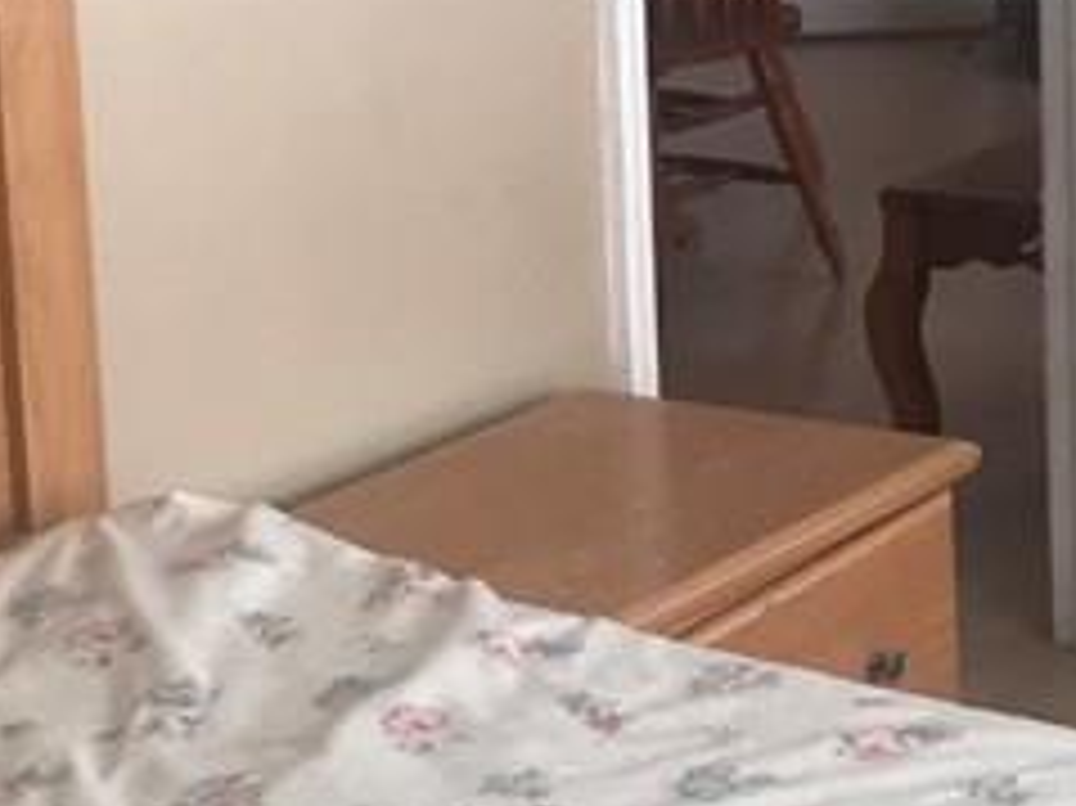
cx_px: 1414
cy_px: -248
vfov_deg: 12.0
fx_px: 3728
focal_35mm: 120
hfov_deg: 15.6
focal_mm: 3.99
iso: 40
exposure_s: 1/45
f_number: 1.8
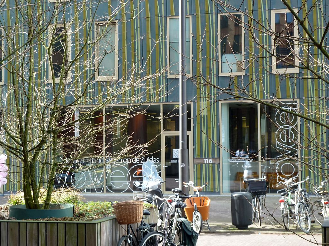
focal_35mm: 67
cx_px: 164
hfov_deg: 29.0
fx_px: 636
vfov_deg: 21.9
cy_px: 123
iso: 80
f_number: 4.1
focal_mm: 11
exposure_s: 1/50
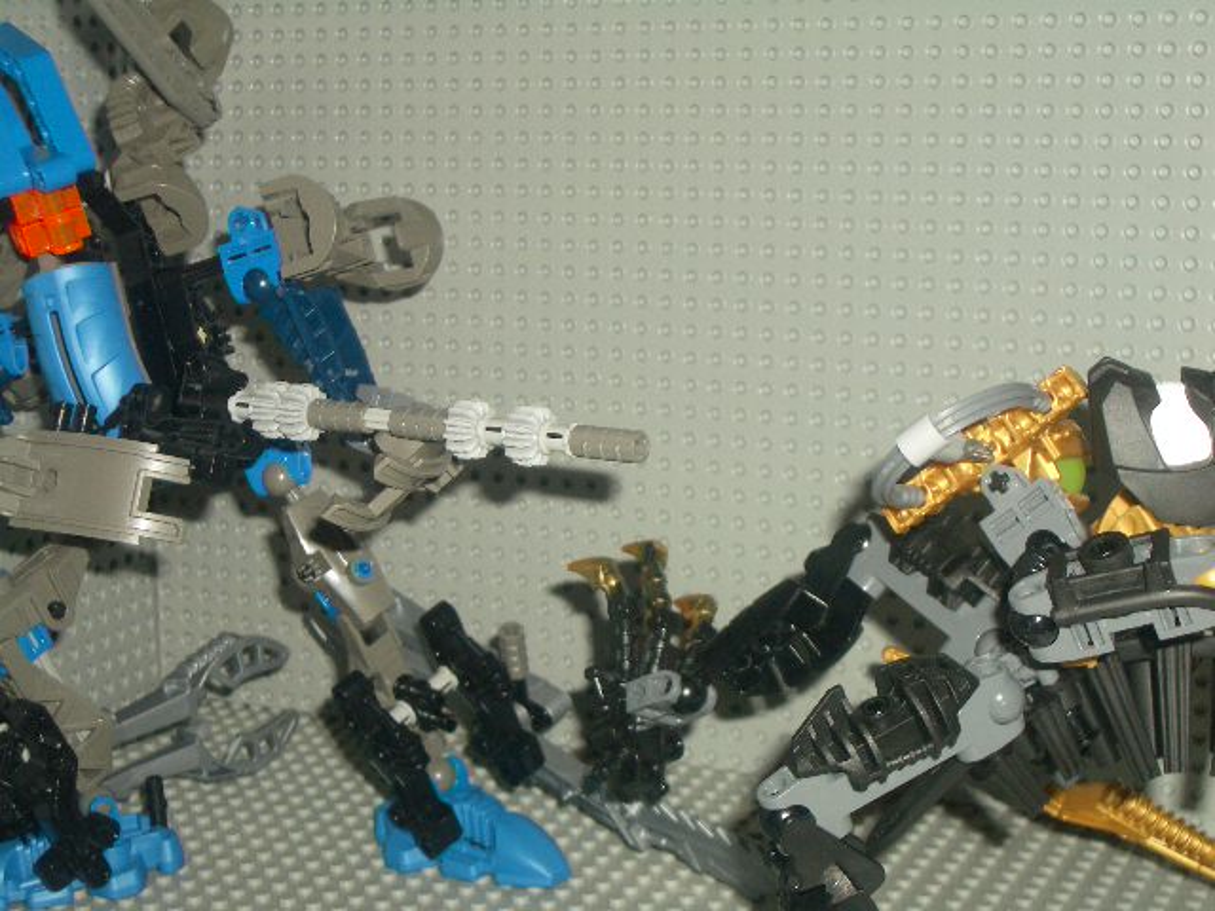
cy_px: 456
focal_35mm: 62
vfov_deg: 23.7
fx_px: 2176
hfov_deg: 31.2
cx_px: 608
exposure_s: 1/60
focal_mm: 10.2
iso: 100
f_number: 3.5
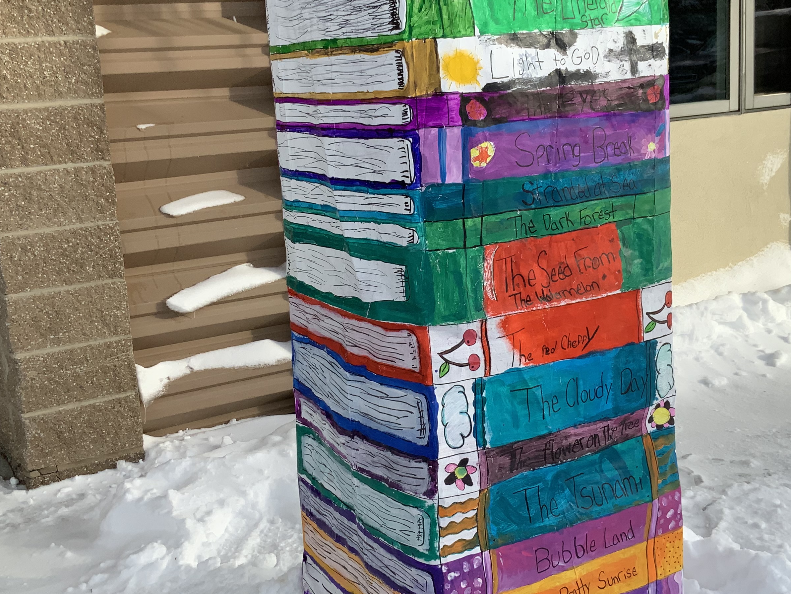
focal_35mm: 49
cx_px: 434
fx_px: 1120
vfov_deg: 29.7
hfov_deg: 38.9
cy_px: 266
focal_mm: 3
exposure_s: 1/1035
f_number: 1.8
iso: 16
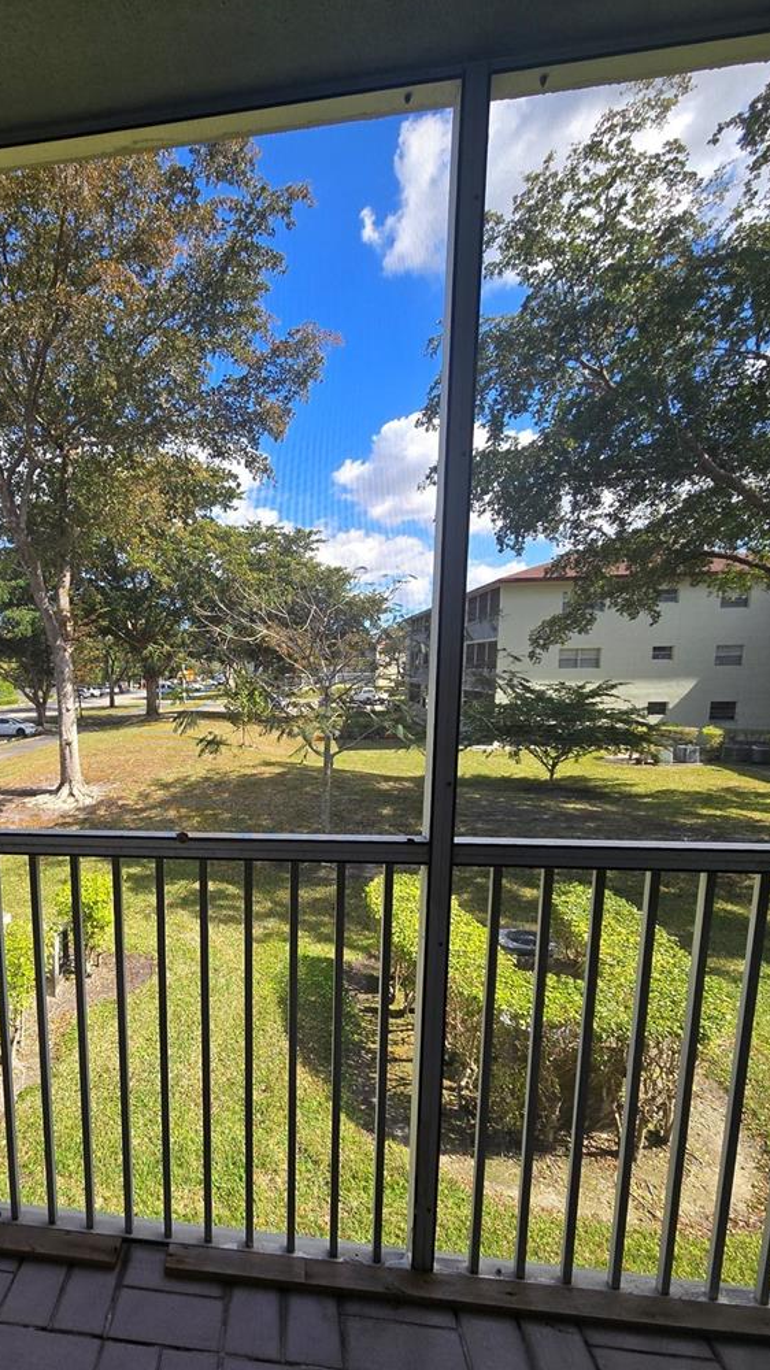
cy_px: 789
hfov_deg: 60.3
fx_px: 617
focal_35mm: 17
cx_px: 190
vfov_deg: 95.2
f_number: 2.2
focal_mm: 2.2
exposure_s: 1/682
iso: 50
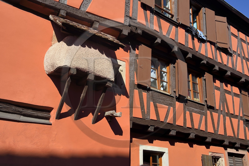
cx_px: 124
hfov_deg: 53.2
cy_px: 83
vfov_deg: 36.8
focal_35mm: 36
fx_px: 249
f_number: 11
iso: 200
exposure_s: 1/320
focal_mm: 36
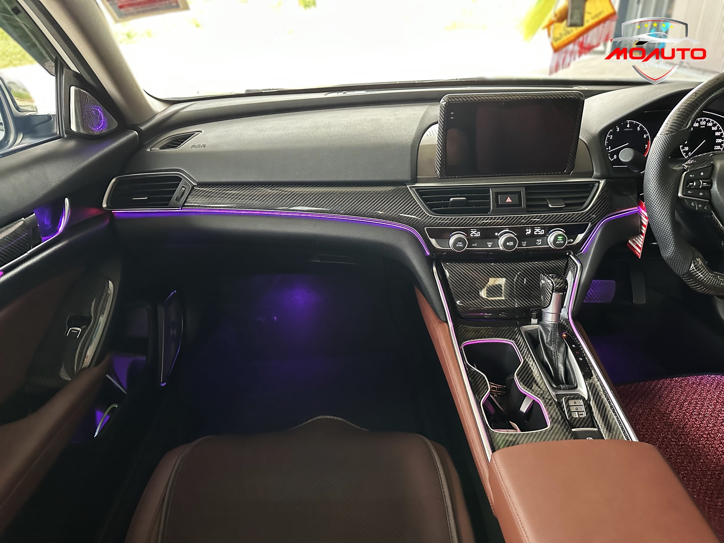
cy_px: 272
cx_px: 362
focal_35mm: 24
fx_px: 502
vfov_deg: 56.8
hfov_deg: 71.6
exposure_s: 1/51
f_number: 1.78
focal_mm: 6.86
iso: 1000
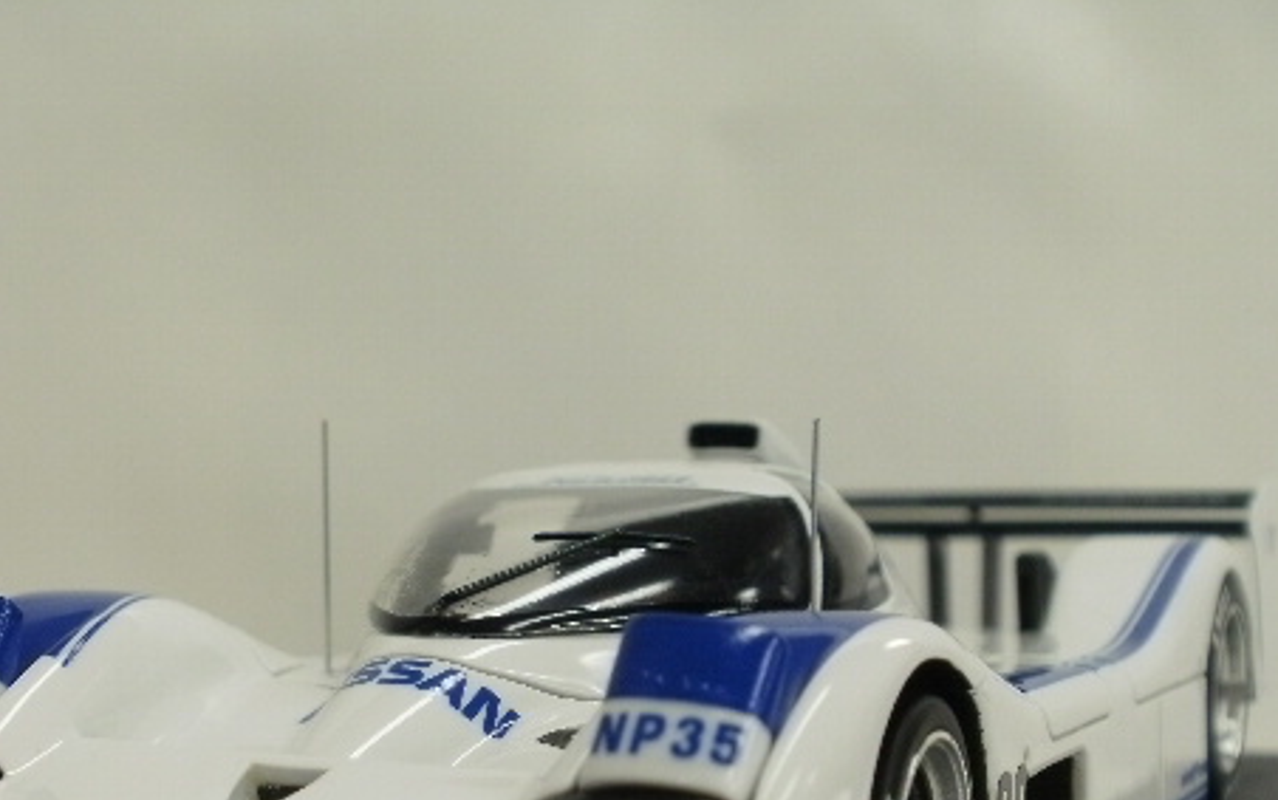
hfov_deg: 30.9
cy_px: 667
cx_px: 495
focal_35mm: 66
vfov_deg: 19.5
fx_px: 2300
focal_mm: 7.7
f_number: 4
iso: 125
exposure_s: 1/30
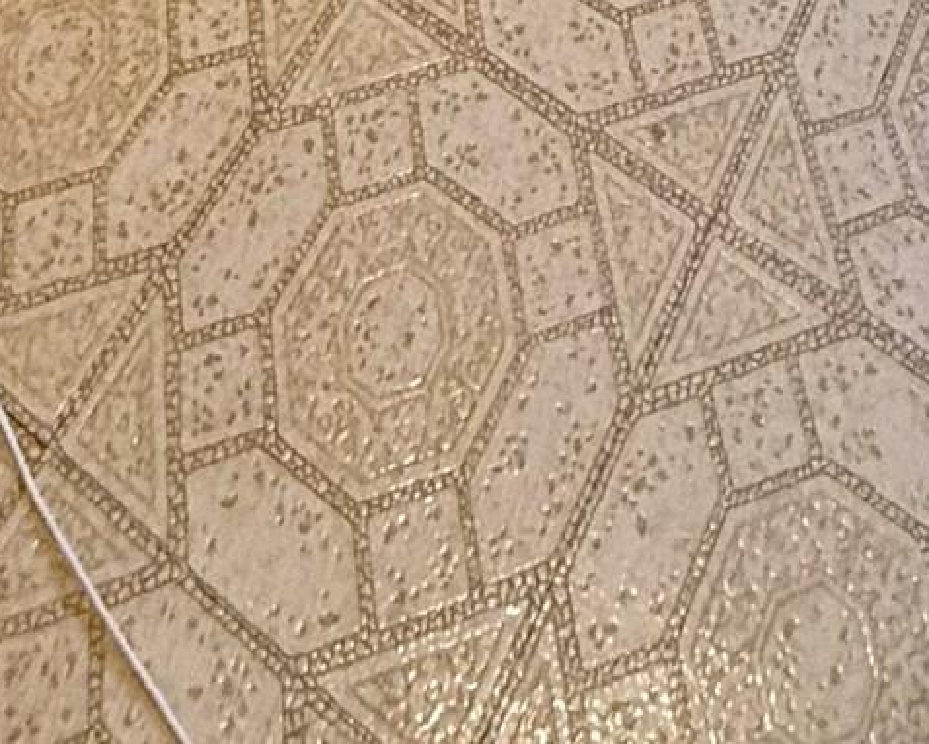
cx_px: 705
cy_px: -1375
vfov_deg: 12.3
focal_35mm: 66
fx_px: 1815
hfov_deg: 28.3
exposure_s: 1/60
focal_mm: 2.22
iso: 250
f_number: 2.2
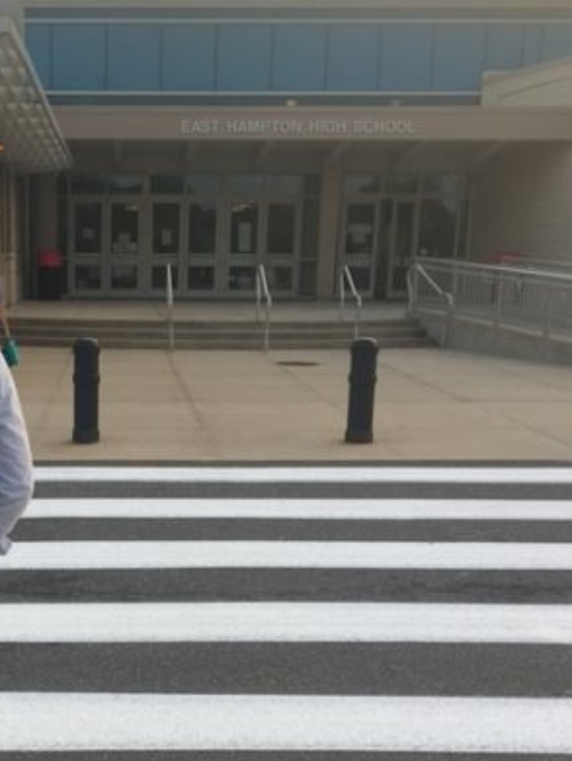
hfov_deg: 27.3
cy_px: 570
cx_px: 79
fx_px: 1144
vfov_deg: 36.0
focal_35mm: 52
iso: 25
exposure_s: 1/545
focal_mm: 4.15
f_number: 2.2
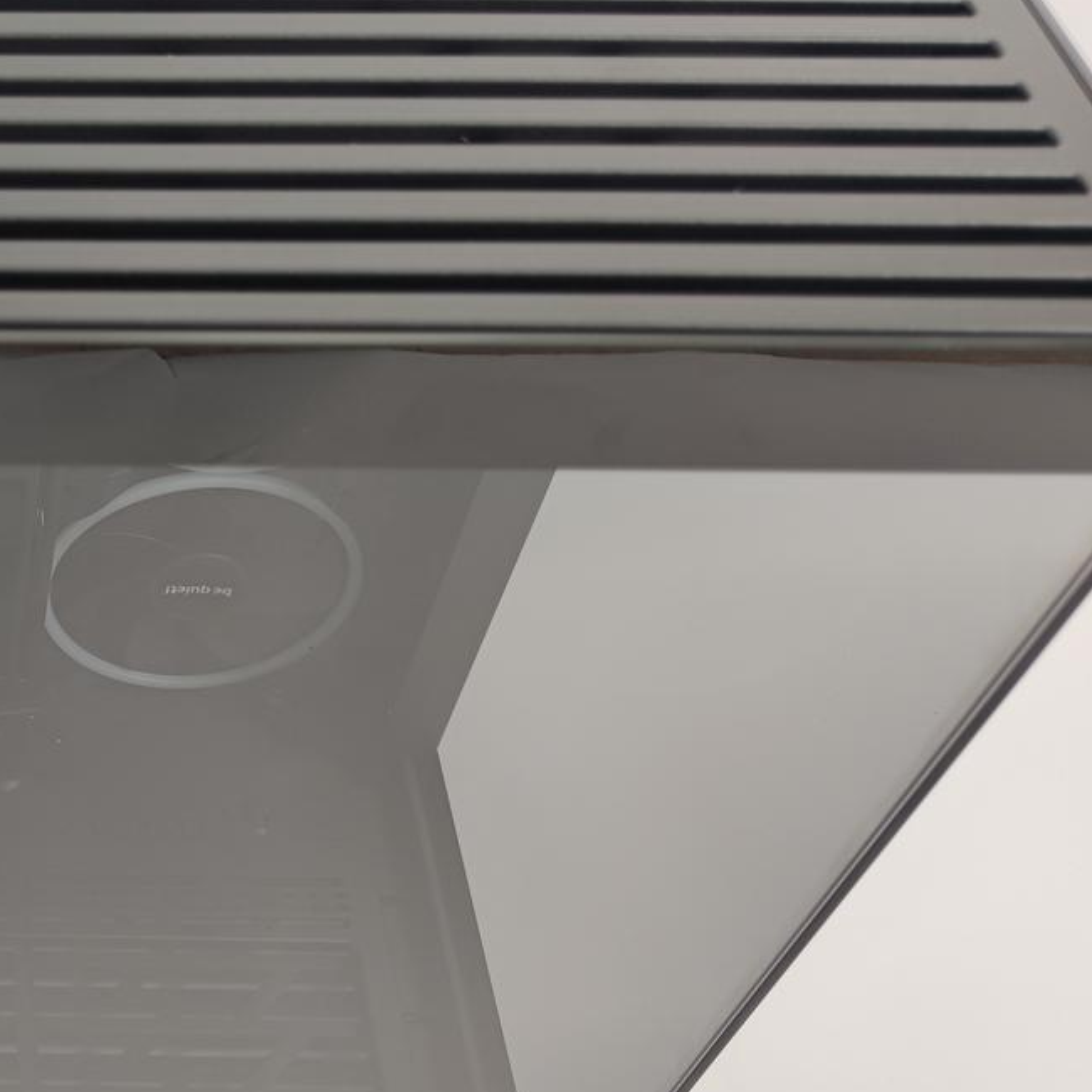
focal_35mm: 51
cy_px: 691
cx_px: -144
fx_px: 1820
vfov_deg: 33.2
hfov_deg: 29.7
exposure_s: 1/100
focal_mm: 6.78
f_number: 1.85
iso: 70
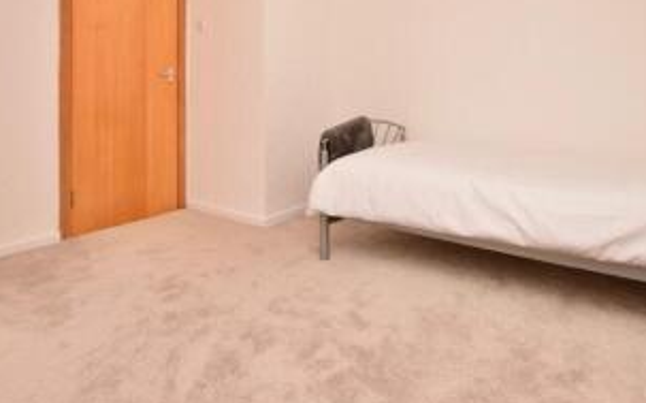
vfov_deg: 48.4
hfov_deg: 74.7
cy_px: 86
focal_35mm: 24
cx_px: 350
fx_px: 422
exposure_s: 1/125
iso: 800
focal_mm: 10
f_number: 11
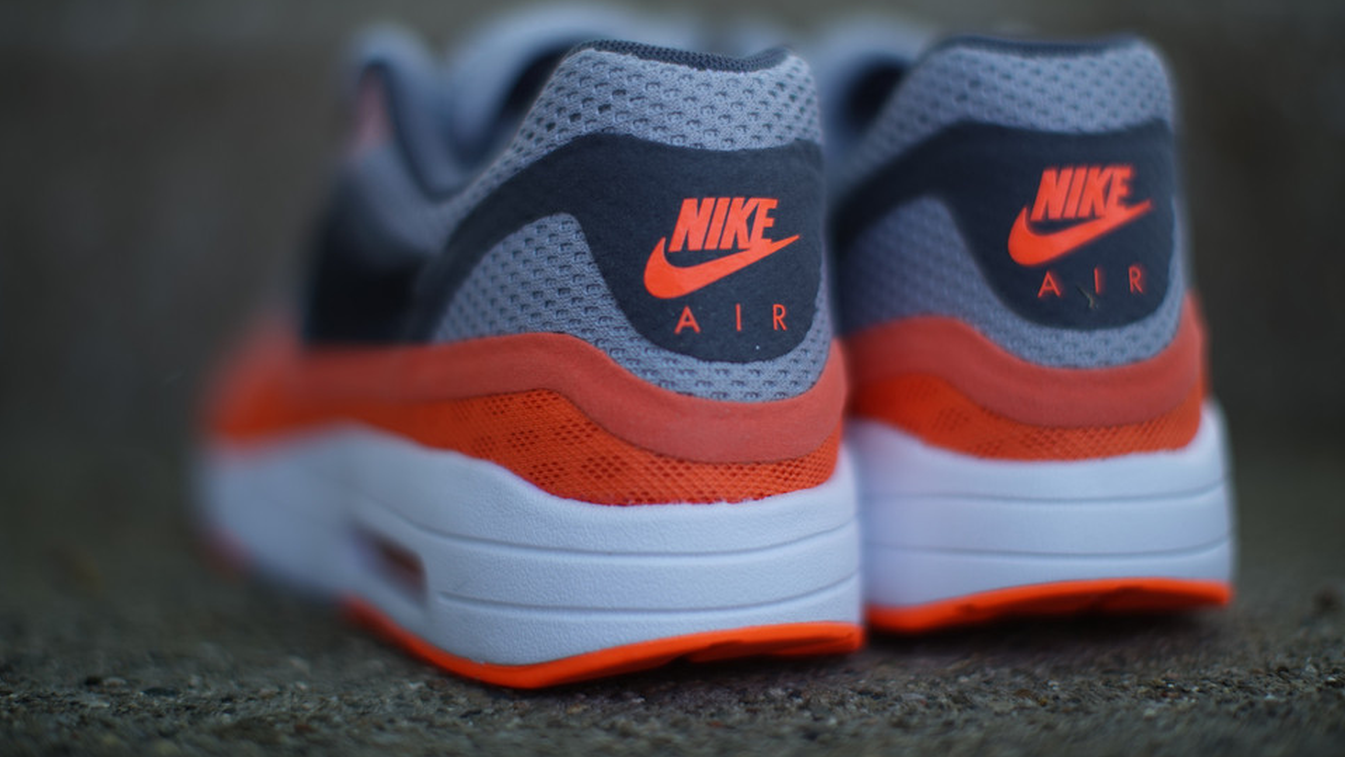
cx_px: 660
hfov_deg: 37.2
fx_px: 1997
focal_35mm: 56
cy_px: 306
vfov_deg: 21.4
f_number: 1.3
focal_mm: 50
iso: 50
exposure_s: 1/500
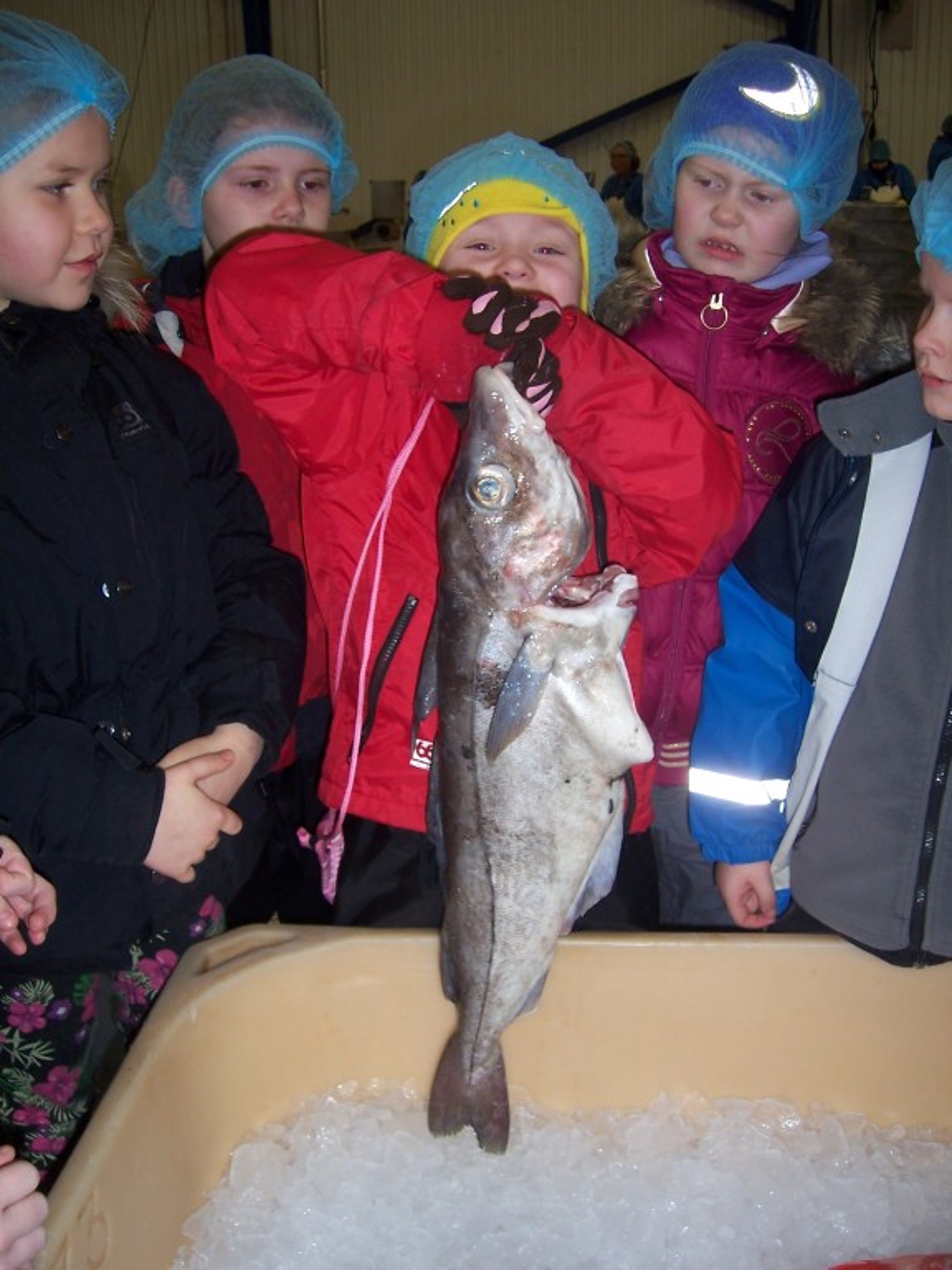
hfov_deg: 39.7
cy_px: 635
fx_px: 1320
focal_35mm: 36
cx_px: 476
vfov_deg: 51.4
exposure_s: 1/60
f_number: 3
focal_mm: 6
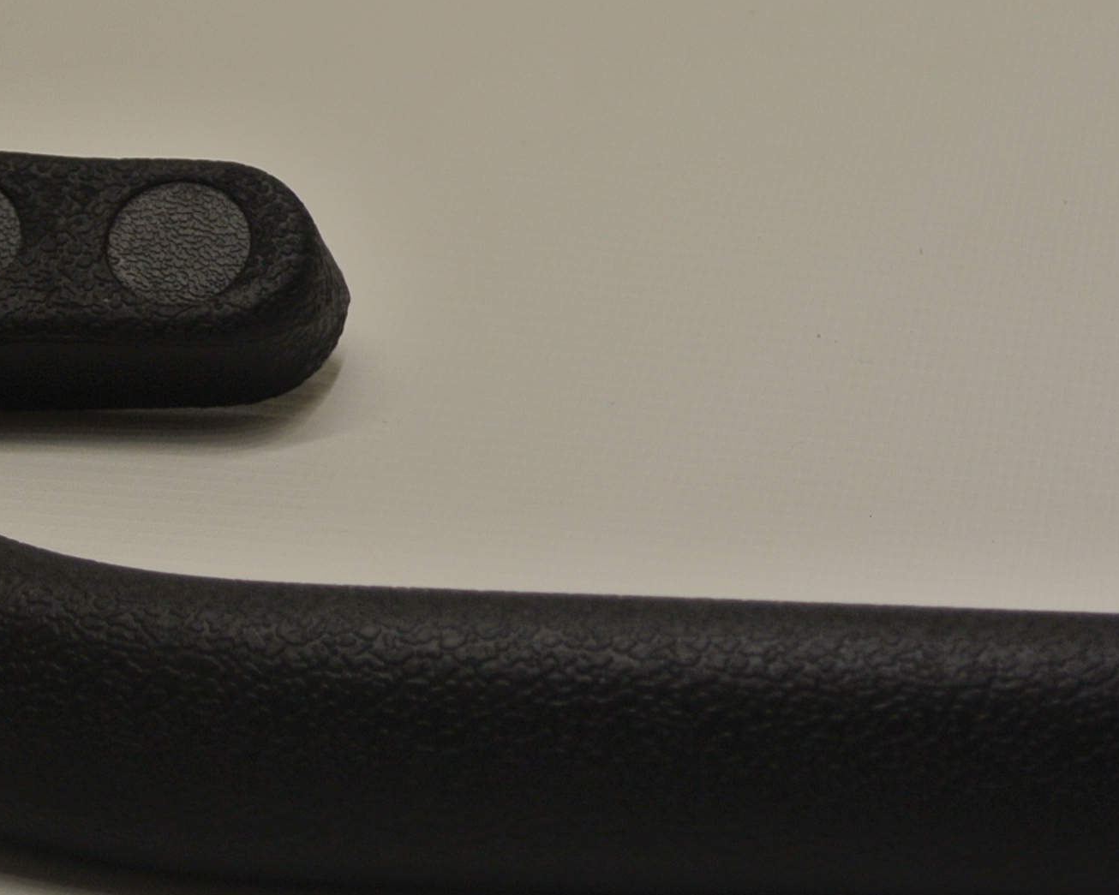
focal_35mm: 117
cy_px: 558
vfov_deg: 13.2
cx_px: 910
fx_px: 3875
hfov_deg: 16.3
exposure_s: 1/125
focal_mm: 15.7
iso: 100
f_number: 4.2
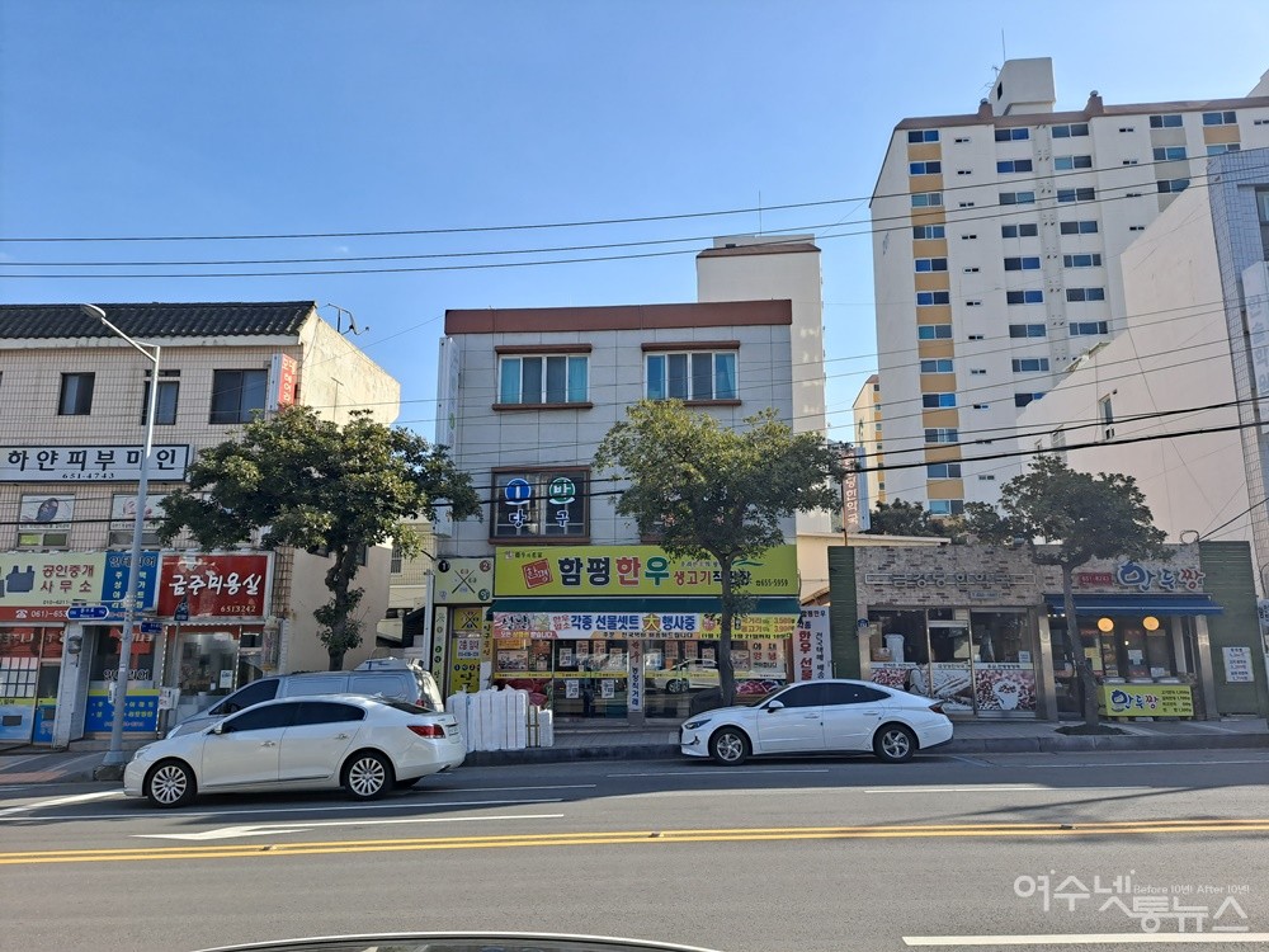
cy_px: 476
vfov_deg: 56.8
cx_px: 634
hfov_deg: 71.6
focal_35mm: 24
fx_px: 880
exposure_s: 1/910
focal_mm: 5.23
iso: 25
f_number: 1.8
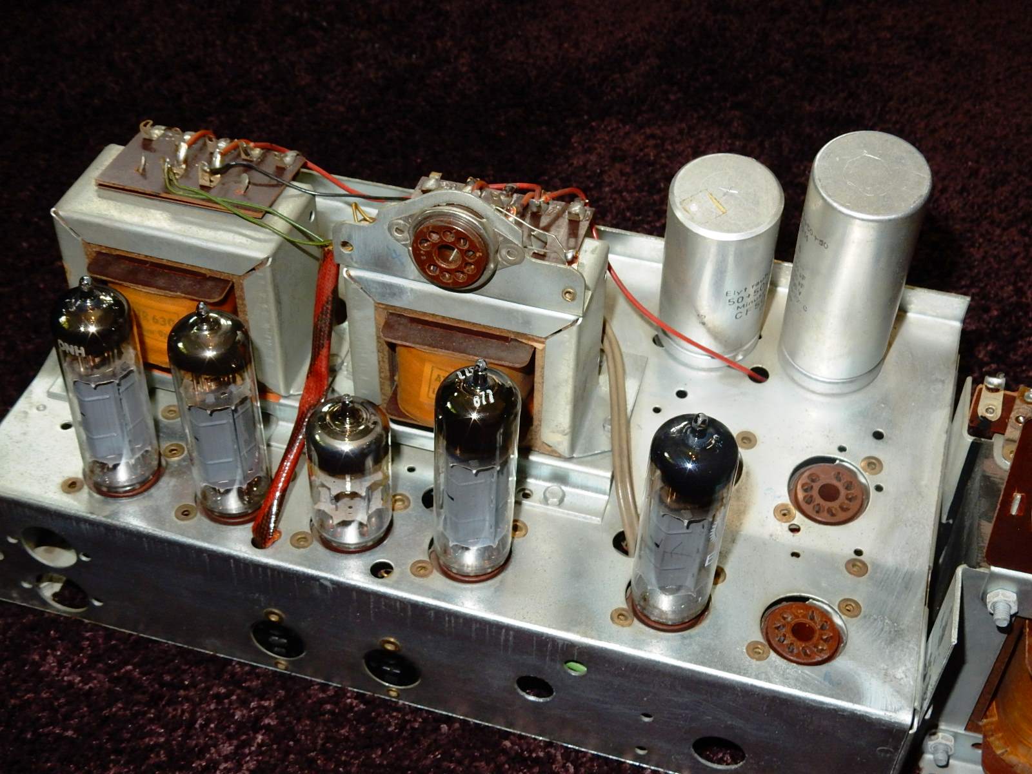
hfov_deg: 37.5
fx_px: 1520
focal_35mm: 51
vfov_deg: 28.6
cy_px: 387
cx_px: 516
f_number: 5.6
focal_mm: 9
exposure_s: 1/30
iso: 200
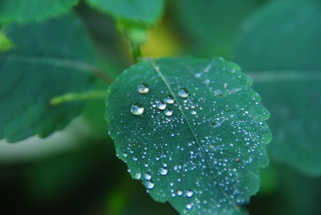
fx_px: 4018
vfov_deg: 3.1
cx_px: 160
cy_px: 108
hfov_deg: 4.6
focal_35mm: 450
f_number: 5.6
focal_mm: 300
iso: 400
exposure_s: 1/80
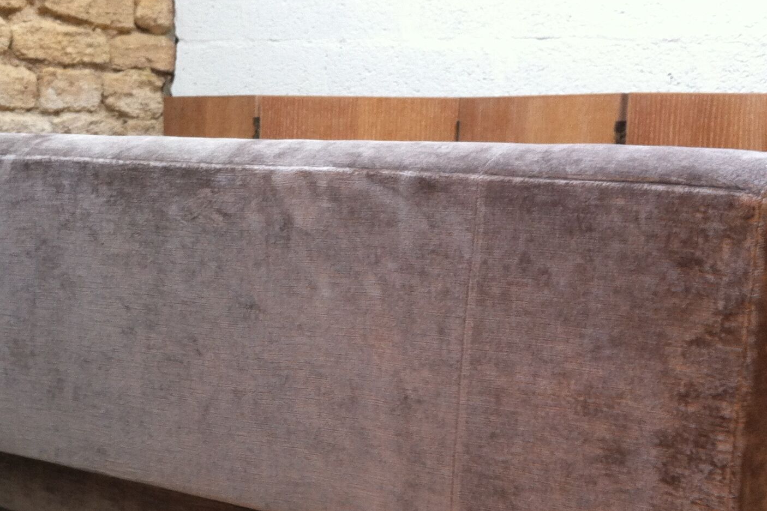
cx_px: 262
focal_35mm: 67
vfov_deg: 20.0
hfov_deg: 29.9
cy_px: 435
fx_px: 1427
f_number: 2.8
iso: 80
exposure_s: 1/15
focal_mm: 3.85
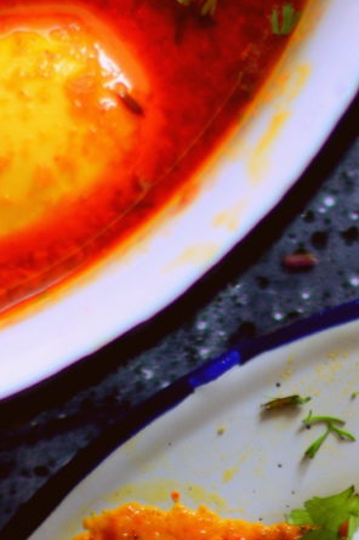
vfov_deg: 6.9
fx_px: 4434
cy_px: 758
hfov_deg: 4.6
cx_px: 292
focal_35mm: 296
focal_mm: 50
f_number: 1.8
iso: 100
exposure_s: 1/100
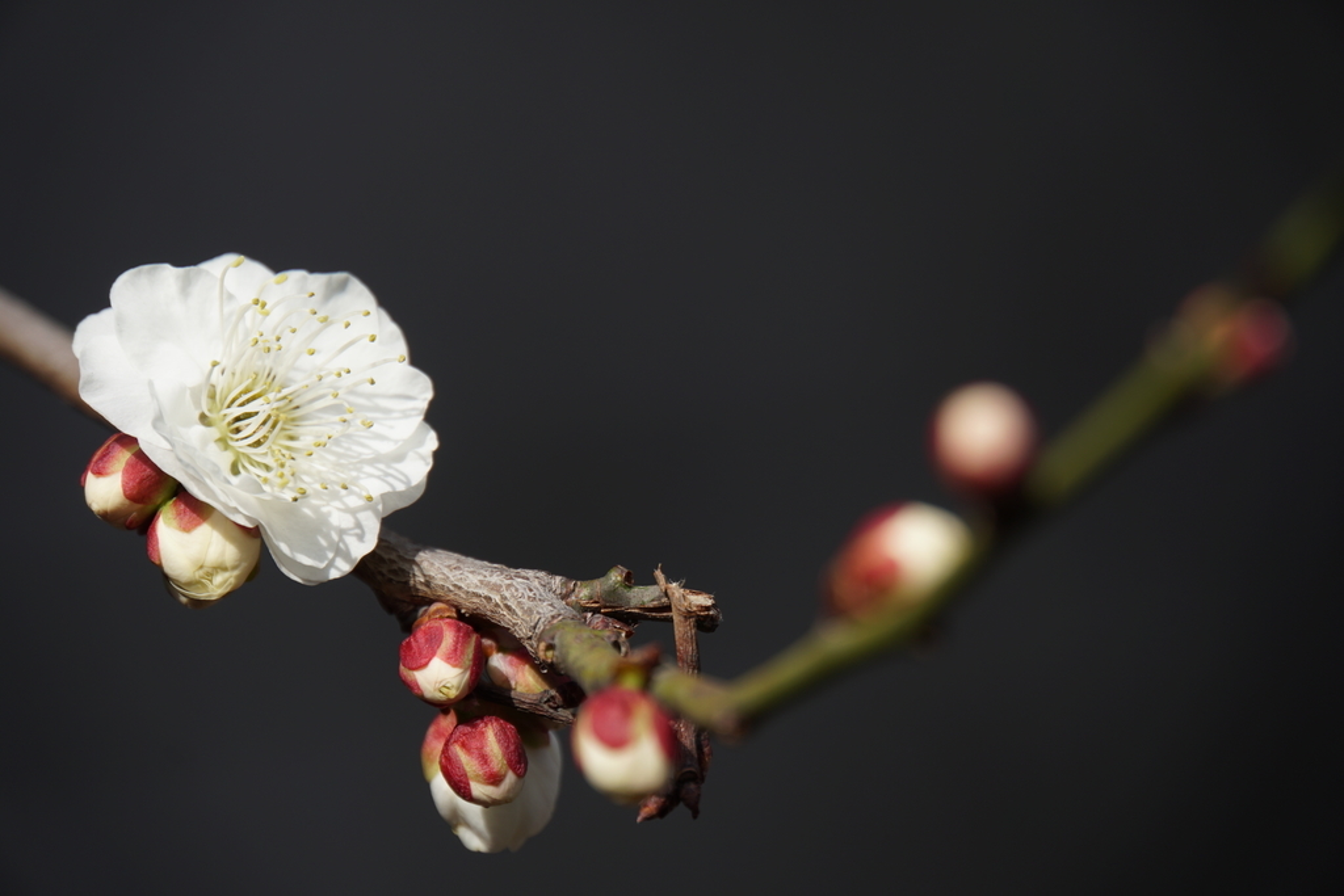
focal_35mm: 300
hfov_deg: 6.9
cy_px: 448
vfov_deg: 4.6
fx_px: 11201
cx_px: 672
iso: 100
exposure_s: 1/400
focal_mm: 200
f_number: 6.3
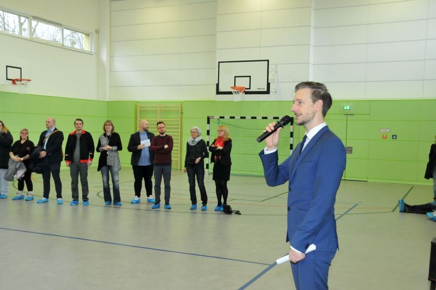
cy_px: 145
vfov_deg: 30.8
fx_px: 526
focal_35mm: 44
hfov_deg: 45.0
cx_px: 218
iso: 800
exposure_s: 1/60
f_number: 6.3
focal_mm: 29
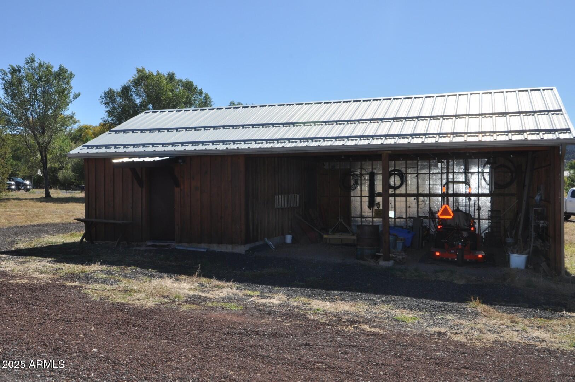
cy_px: 191
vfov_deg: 36.8
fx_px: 574
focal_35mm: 36
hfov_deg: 53.2
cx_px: 288
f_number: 14
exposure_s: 1/200
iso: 200
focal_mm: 24
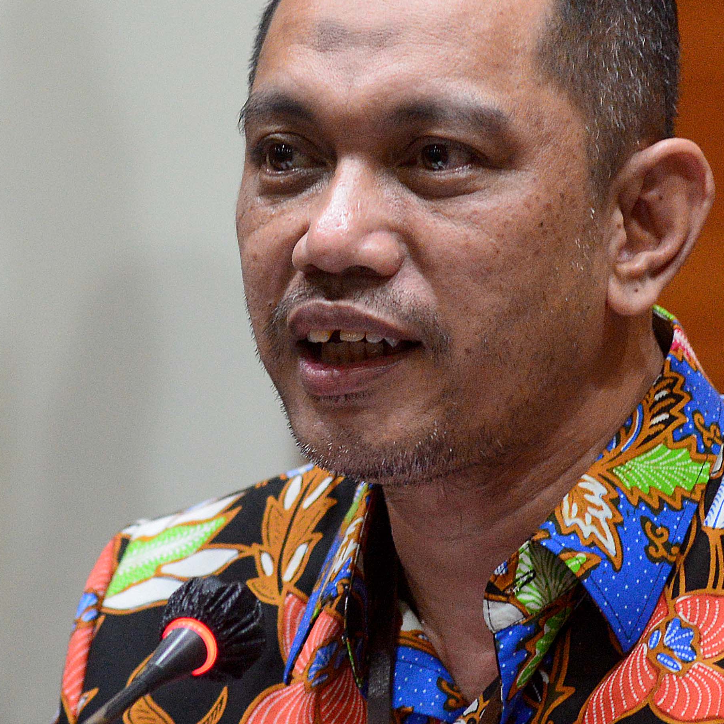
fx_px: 11334
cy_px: 568
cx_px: 323
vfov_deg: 3.7
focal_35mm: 479
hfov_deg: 3.7
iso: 3200
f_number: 3.5
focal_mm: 170
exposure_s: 1/125
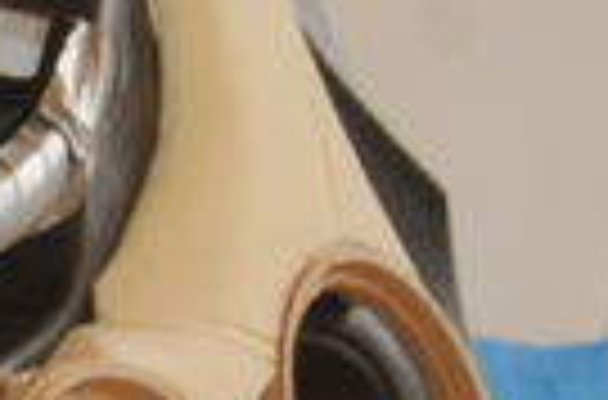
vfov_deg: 6.8
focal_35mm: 199
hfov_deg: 9.6
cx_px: -631
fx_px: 3349
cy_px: 517
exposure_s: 1/60
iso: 400
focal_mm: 28
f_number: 4.2
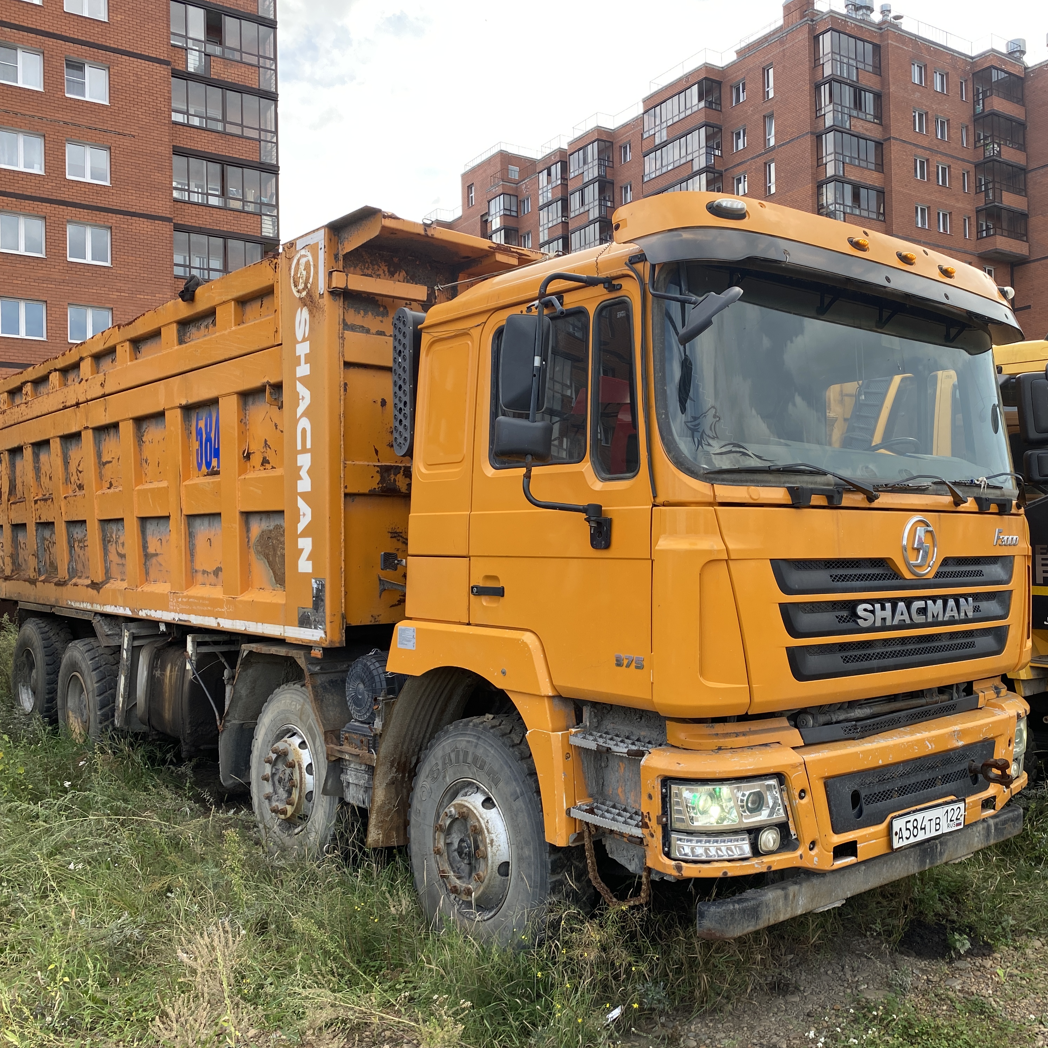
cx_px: 629
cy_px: 530
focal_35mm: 31
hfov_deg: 52.2
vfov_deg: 52.5
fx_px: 1062
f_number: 1.8
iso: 32
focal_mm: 4.25
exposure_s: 1/385
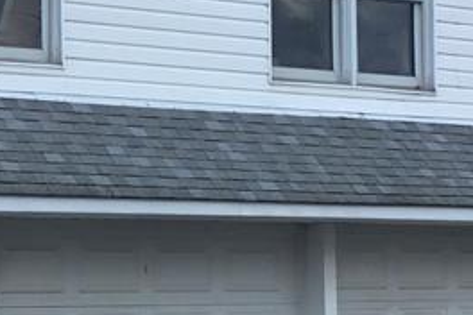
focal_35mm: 125
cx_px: 161
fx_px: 1642
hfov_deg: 16.4
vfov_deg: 11.0
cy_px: 206
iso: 25
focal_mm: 3.3
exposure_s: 1/506
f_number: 2.4
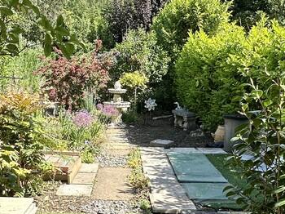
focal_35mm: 41
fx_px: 337
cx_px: 137
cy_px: 144
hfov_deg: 45.8
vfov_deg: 34.7
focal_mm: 2.22
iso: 40
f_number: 2.2
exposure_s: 1/567
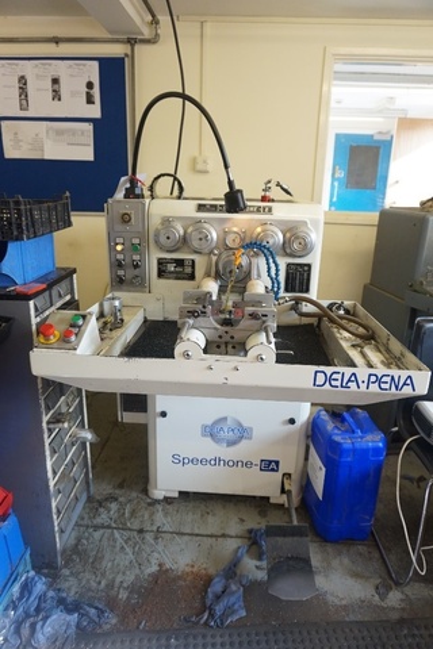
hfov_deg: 53.1
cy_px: 324
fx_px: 433
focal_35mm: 24
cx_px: 216
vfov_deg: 73.7
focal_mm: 16
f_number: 4
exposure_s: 1/160
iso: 800
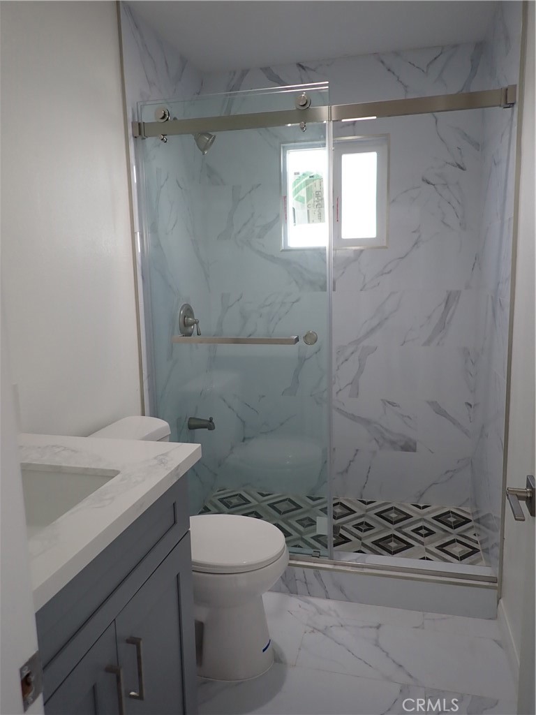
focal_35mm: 25
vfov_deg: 69.4
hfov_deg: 54.9
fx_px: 516
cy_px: 358
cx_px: 268
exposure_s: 1/125
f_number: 2
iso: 160
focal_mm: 4.5
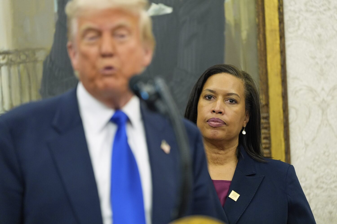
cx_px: 168
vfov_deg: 7.9
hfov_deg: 11.9
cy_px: 112
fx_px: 1619
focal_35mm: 173
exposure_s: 1/500
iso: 2500
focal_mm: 173
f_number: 3.2
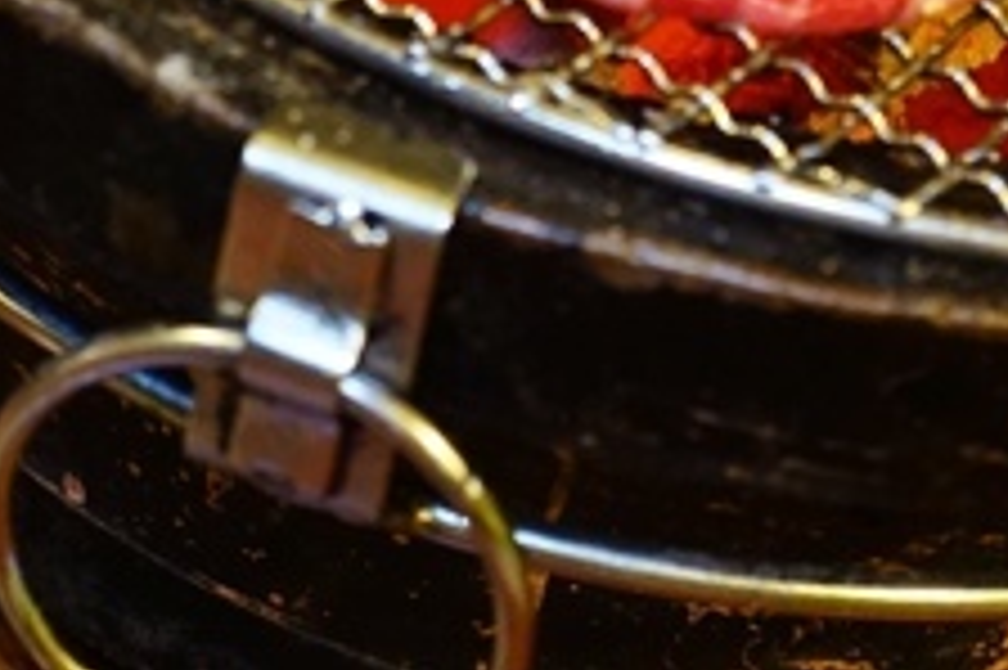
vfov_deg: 7.2
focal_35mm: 186
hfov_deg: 11.1
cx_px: 477
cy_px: -524
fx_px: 5204
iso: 2500
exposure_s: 1/60
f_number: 5
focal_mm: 52
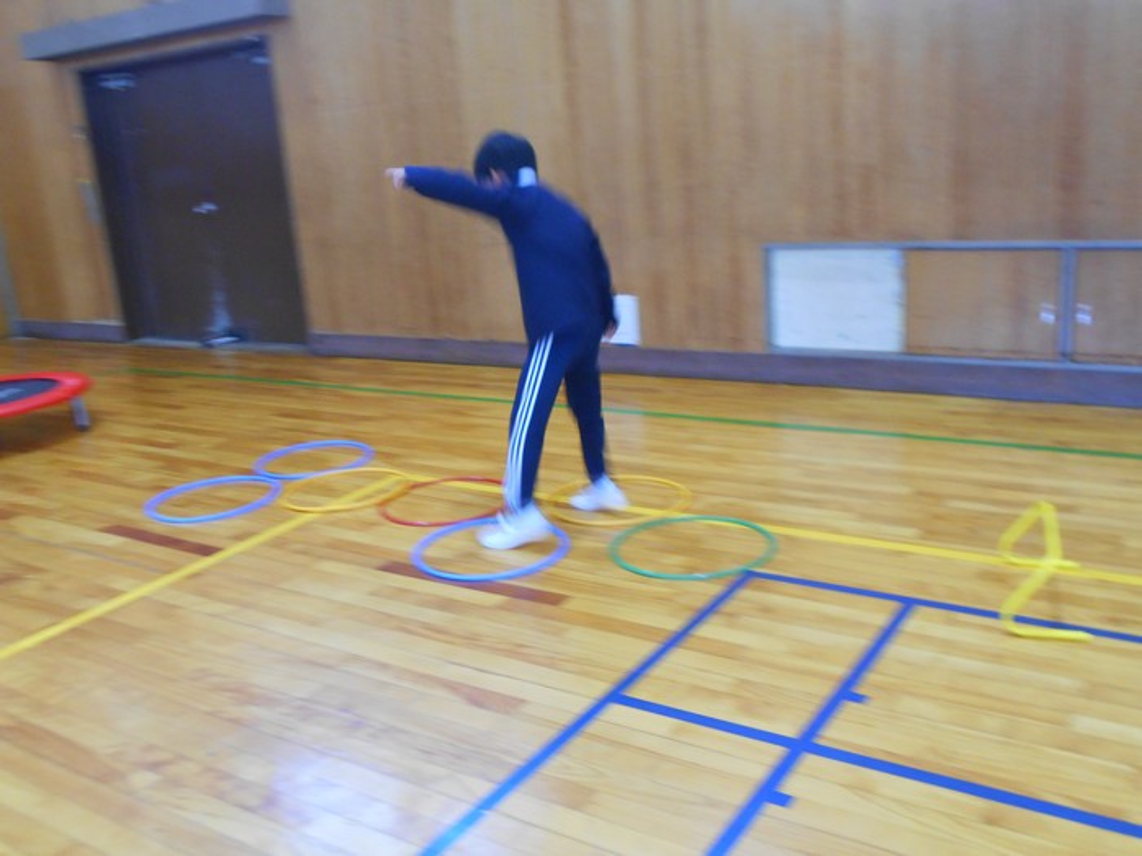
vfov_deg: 41.8
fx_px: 1122
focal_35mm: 34
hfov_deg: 54.0
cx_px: 571
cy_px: 428
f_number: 3.6
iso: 280
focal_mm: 5.8
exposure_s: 1/30
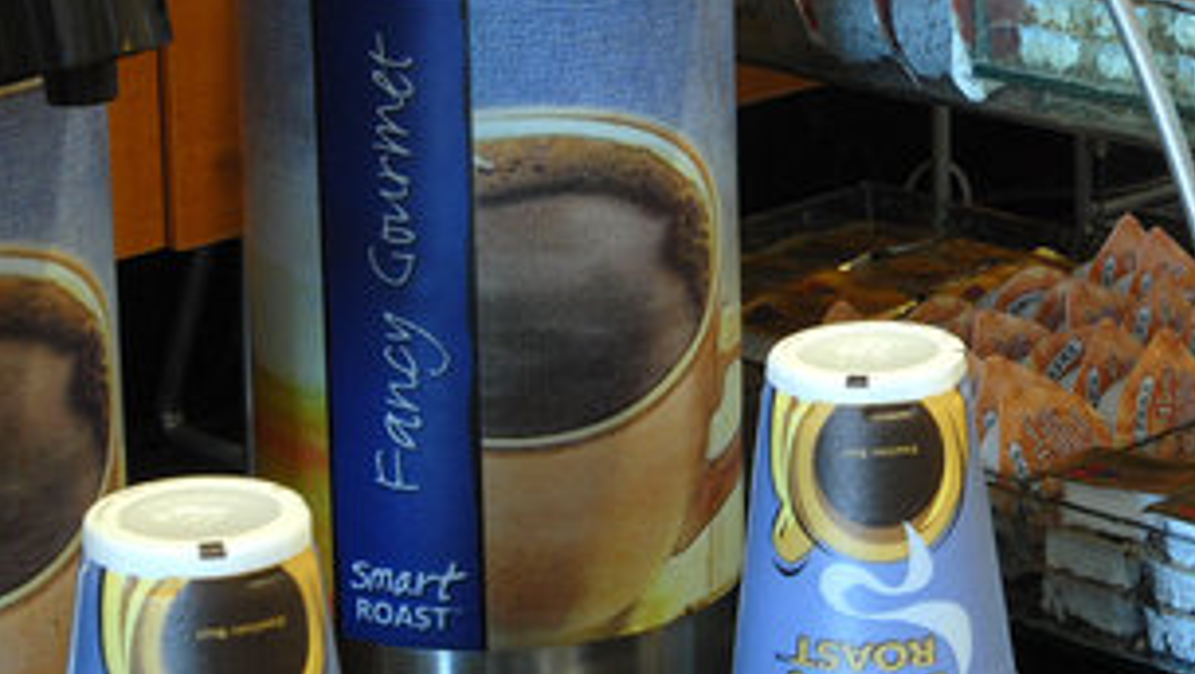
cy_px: 33
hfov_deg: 14.8
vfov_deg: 8.4
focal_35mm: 144
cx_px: 991
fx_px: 4578
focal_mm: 35
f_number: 11
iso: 125
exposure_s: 2.5
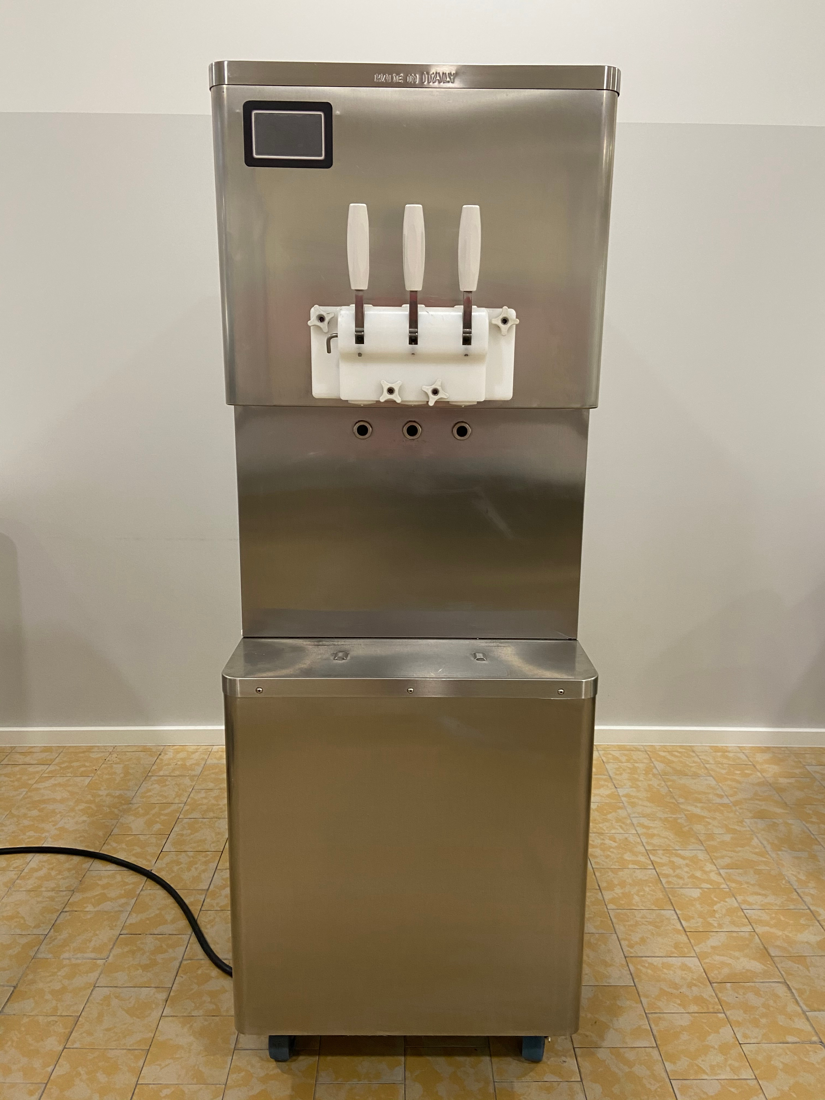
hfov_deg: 53.1
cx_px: 412
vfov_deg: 67.3
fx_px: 826
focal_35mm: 26
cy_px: 550
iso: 160
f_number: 1.8
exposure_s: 1/50
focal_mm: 4.25
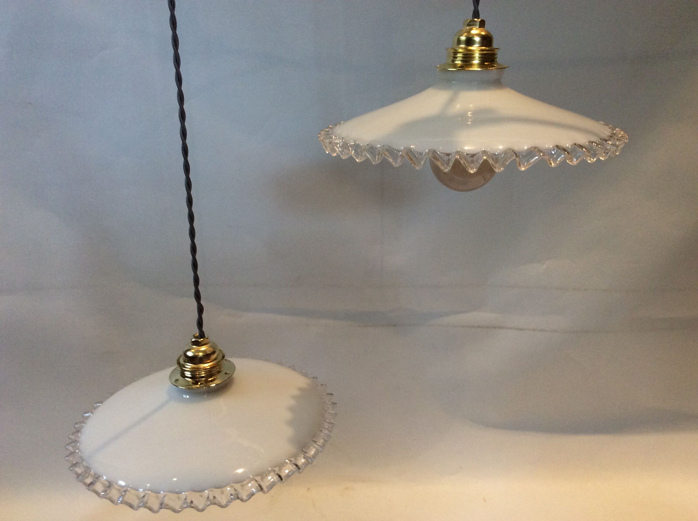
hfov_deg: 56.9
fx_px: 644
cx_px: 349
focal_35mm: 32
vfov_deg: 44.1
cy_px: 260
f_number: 2.4
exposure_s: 1/25
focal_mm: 3.3
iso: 80
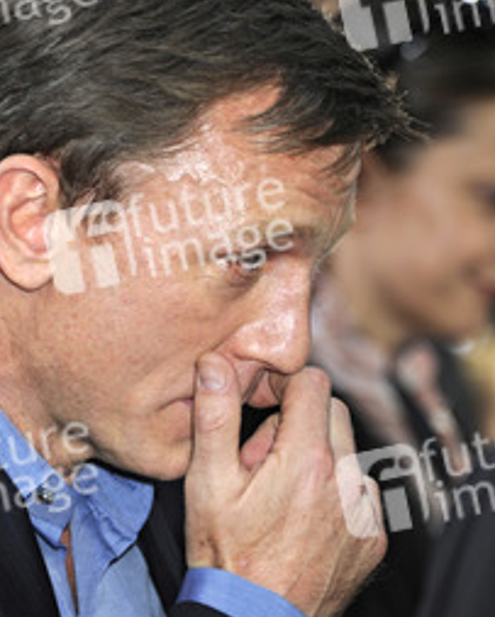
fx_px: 8116
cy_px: 358
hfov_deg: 3.5
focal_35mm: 444
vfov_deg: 4.4
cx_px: 239
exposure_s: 1/160
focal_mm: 300
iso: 500
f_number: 5.6
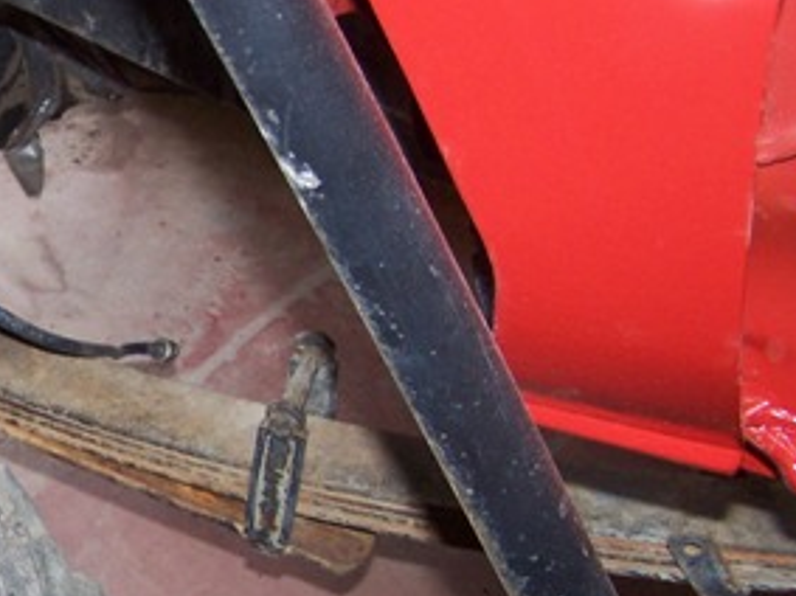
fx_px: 1977
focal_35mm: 86
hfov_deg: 21.6
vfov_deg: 17.2
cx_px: -79
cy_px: 312
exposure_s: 1/60
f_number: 2.8
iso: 140
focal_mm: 6.3
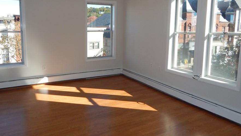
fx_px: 179
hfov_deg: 67.6
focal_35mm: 28
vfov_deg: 41.2
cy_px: 51
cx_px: 105
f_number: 3
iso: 125
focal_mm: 4
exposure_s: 1/400
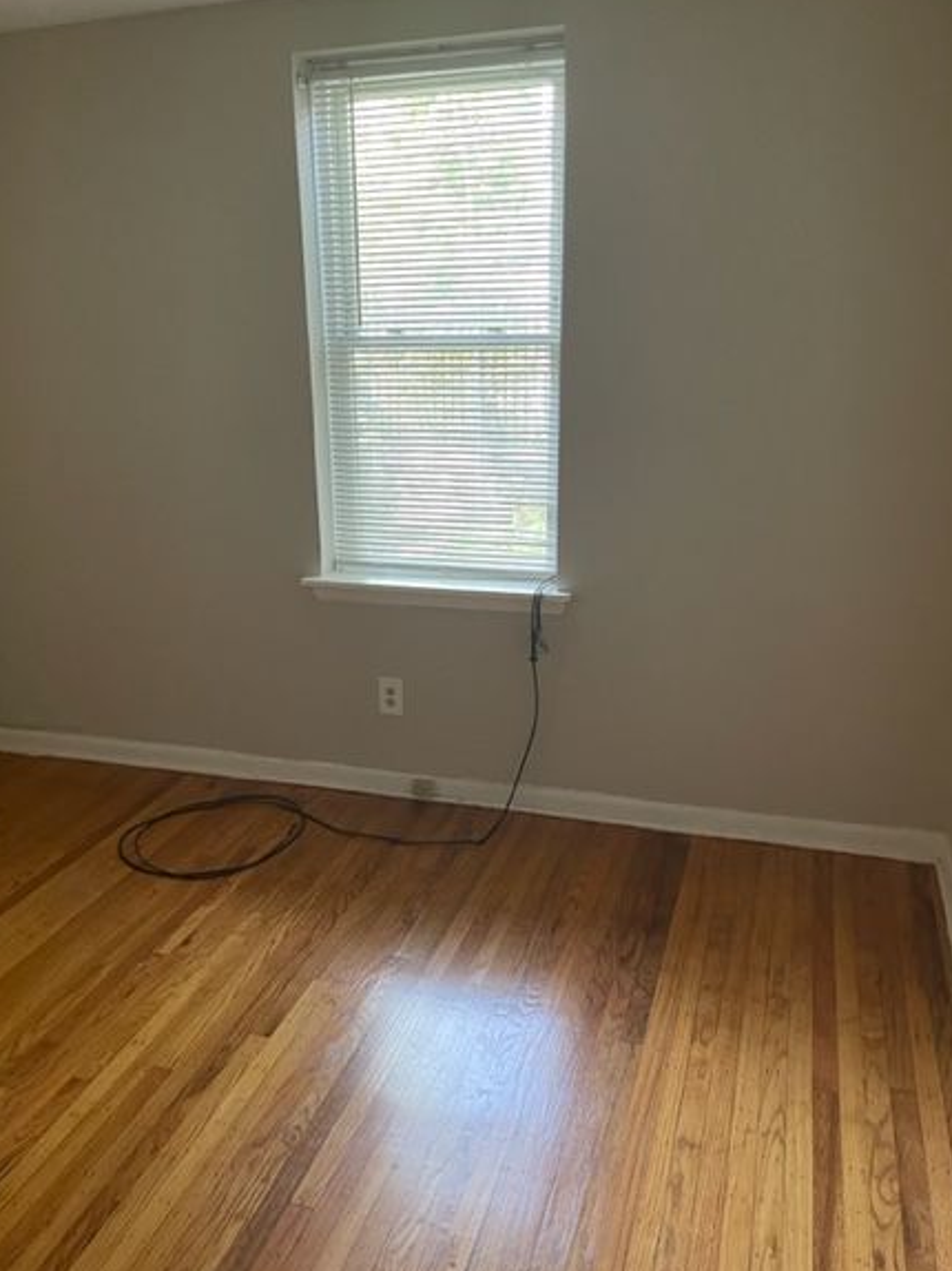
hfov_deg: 48.1
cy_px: 680
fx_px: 1064
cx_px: 436
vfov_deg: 61.6
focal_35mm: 29
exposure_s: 1/60
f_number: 1.6
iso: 400
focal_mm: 5.1
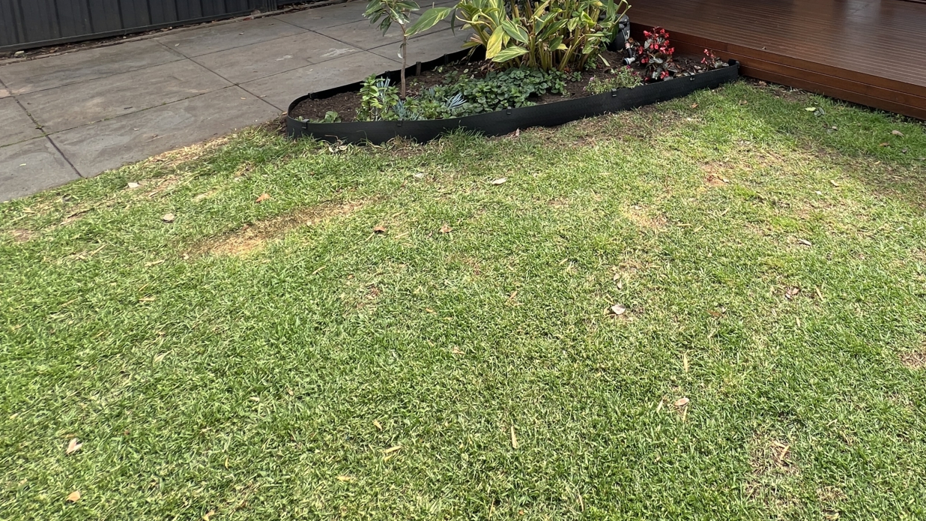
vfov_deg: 43.1
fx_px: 540
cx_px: 665
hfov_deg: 76.7
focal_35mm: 22
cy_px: -17
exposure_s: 1/175
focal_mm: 1.57
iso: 32
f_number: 1.8
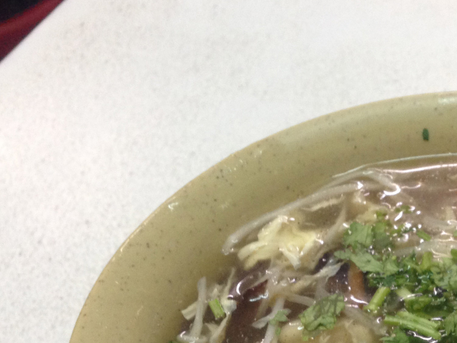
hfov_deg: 26.0
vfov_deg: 19.8
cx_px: 430
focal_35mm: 72
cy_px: 349
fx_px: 951
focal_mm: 4.12
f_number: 2.4
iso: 125
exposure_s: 1/20
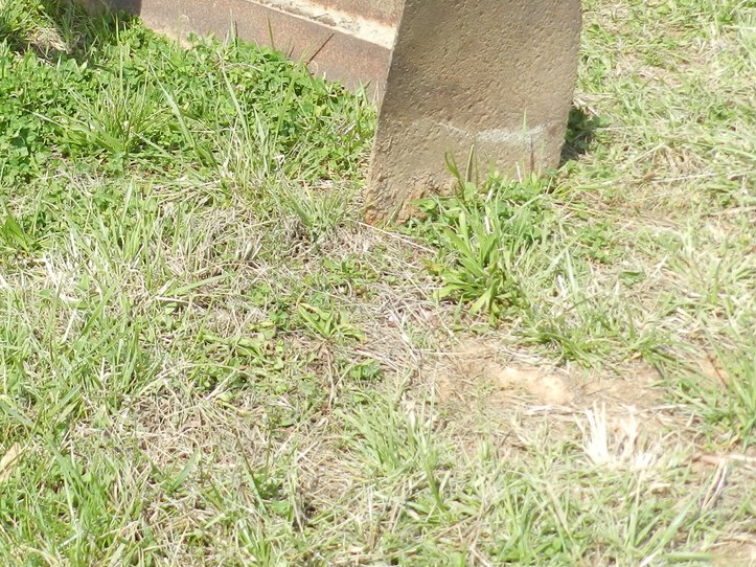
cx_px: 56
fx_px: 1463
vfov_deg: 21.1
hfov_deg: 27.8
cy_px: -15
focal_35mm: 67
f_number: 3.7
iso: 160
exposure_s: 1/800
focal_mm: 5.6
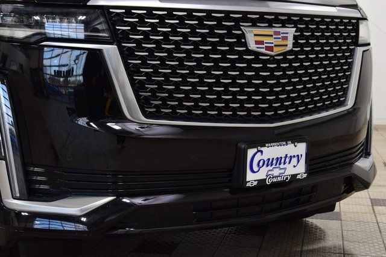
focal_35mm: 57
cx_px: 193
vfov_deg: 23.8
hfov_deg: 35.0
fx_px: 611
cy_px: 128
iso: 400
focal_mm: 38
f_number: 6.3
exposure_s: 1/15
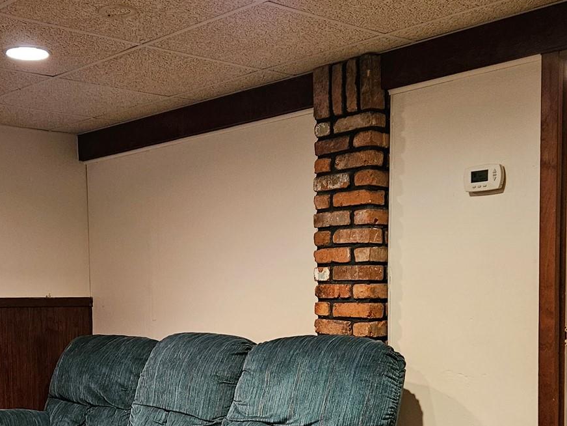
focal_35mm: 54
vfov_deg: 26.5
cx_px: 214
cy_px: 342
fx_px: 885
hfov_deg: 35.4
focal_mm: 5.4
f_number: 1.8
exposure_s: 1/60
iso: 640
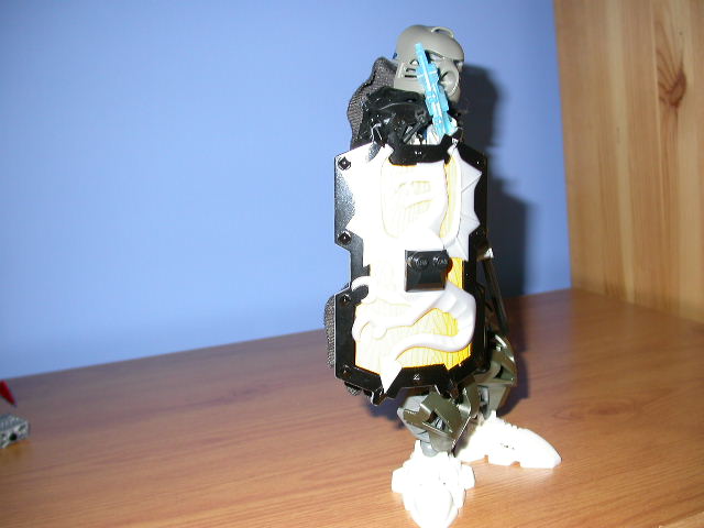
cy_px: 264
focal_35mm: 38
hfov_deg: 49.0
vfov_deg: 37.7
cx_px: 352
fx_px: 773
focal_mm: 7.85
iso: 100
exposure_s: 1/60
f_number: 2.6
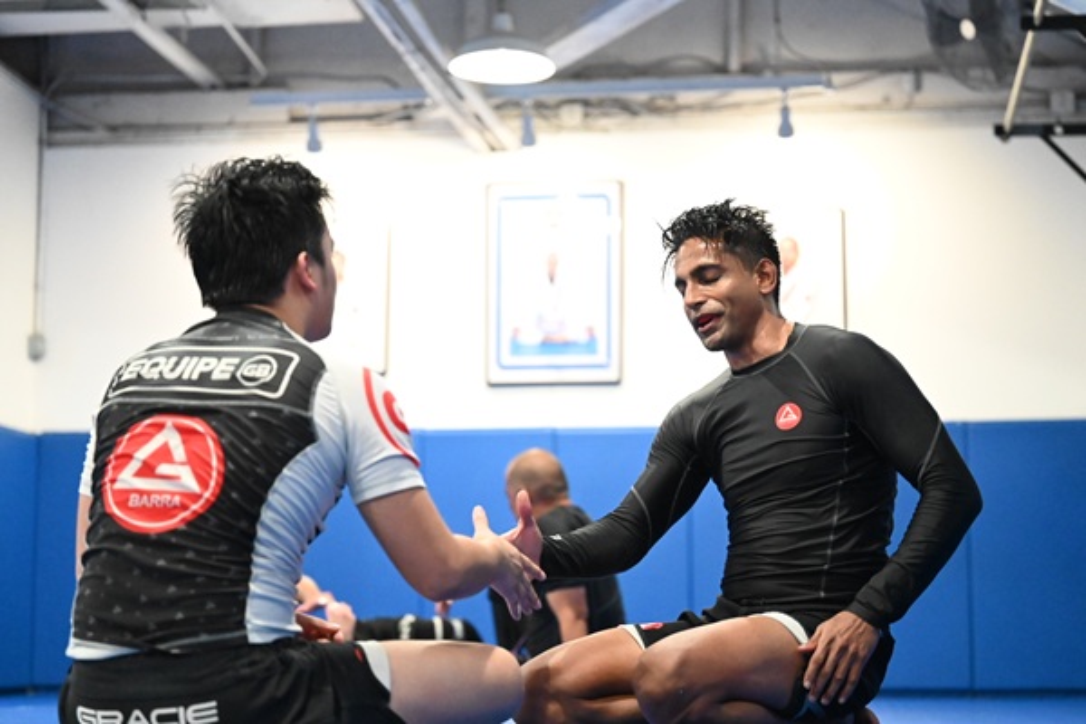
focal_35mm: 76
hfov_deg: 26.7
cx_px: 543
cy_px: 362
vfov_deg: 17.9
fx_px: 2292
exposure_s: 1/500
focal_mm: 76
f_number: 2.8
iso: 16000
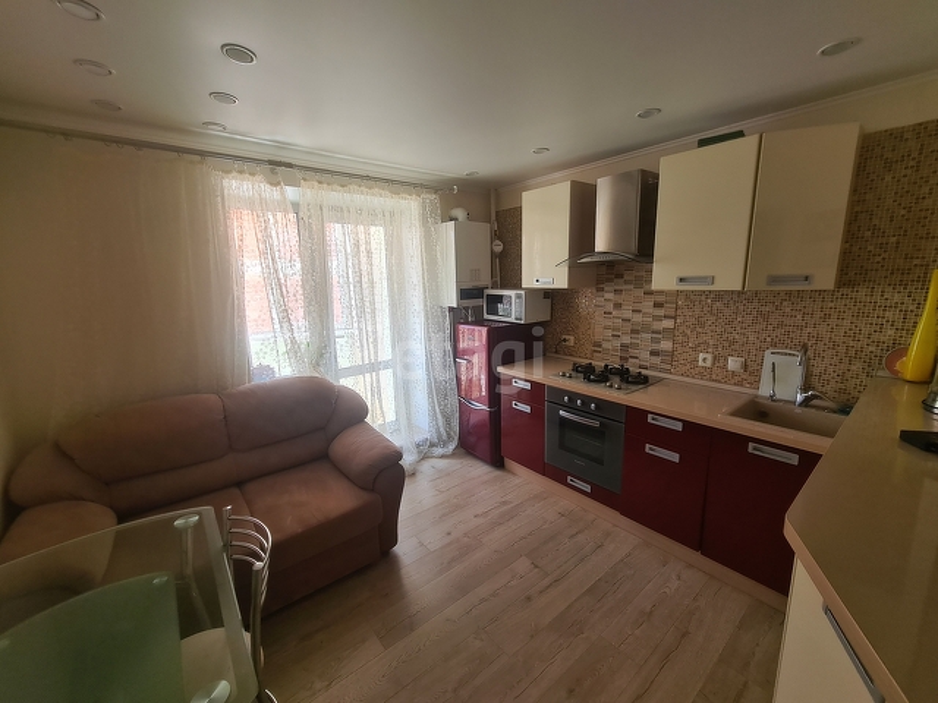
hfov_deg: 106.2
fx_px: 352
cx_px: 469
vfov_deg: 89.9
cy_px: 352
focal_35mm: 13
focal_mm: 2.2
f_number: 2.2
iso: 100
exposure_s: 1/50
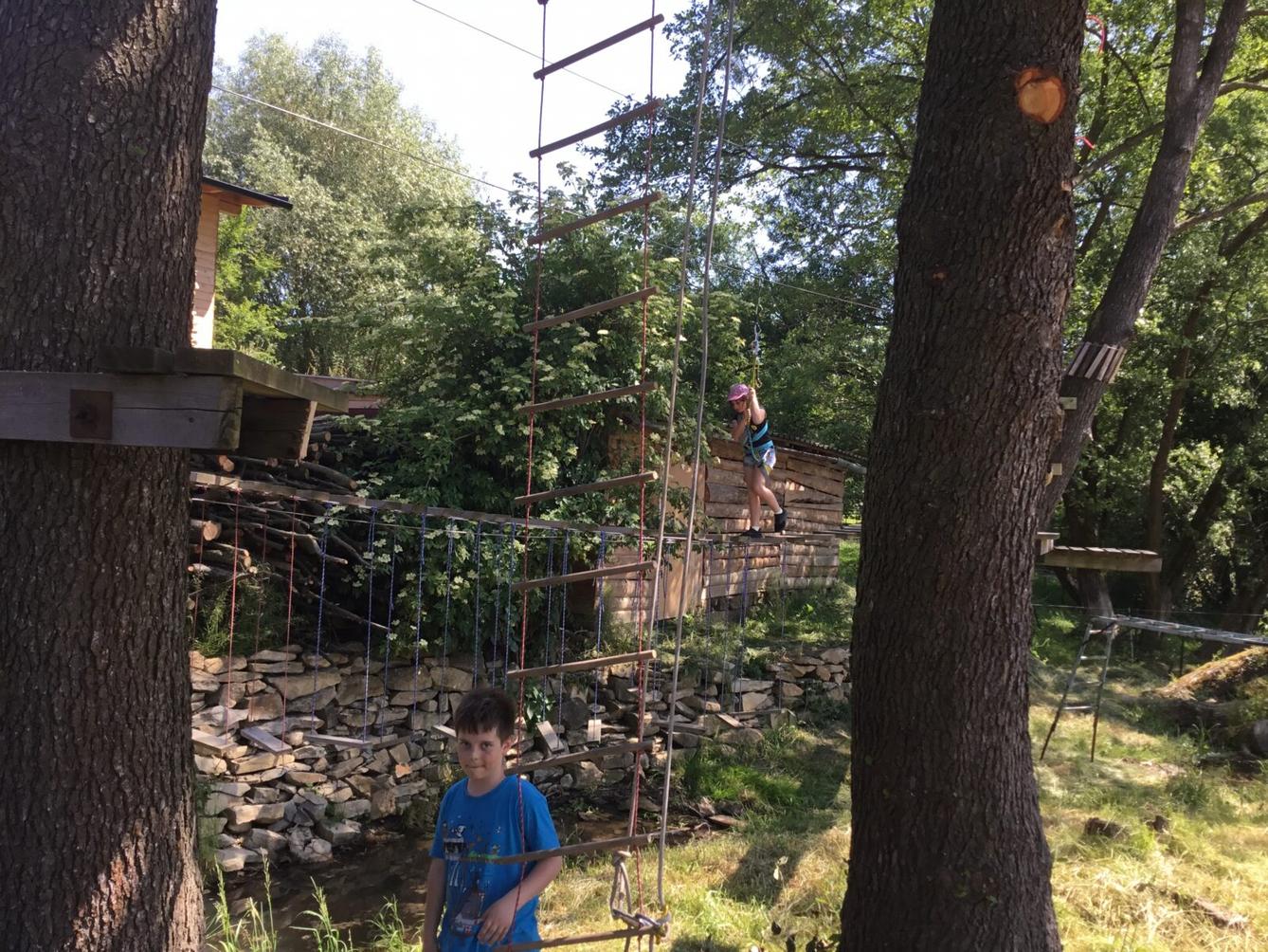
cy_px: 476
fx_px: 1136
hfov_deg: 58.3
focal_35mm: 31
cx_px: 634
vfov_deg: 45.5
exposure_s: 1/262
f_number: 2.4
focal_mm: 3.3
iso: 25
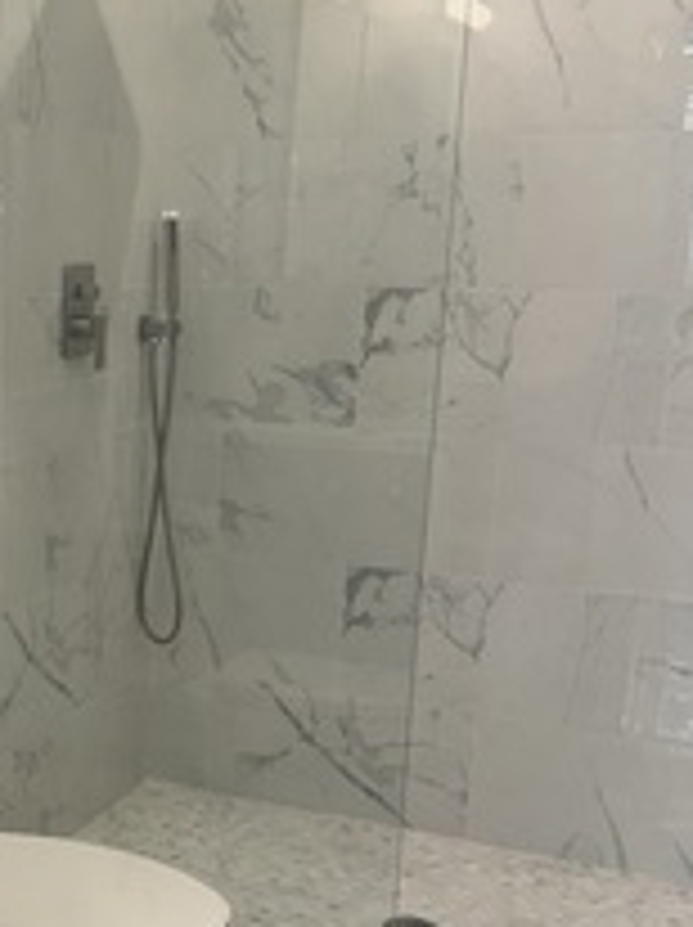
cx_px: -68
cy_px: 608
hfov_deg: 24.3
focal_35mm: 56
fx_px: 1498
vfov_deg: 34.1
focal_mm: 6.76
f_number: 1.78
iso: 80
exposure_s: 1/120
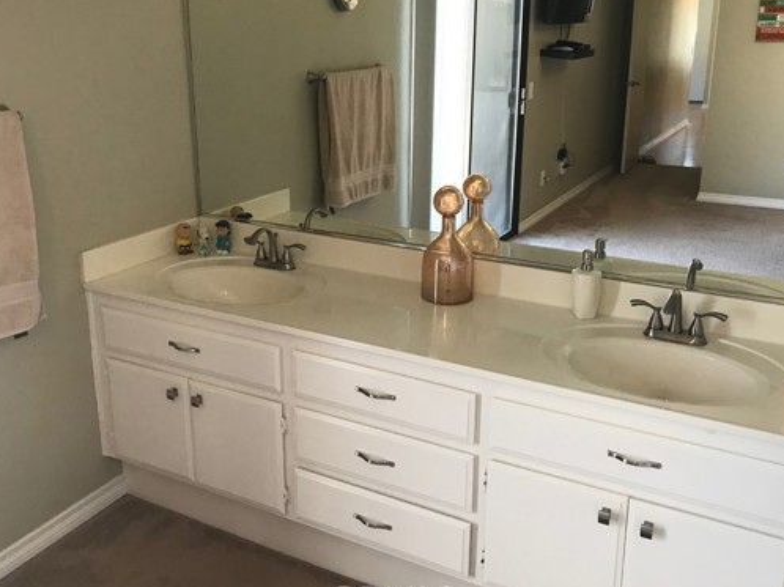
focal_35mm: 36
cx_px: 367
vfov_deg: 39.5
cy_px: 246
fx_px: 815
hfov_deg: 51.3
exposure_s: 1/30
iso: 40
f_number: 1.8
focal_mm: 3.99
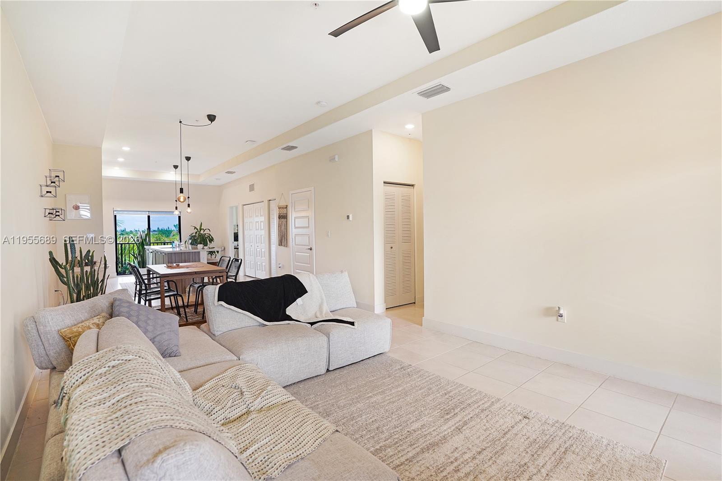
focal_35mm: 16
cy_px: 240
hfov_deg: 96.7
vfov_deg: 73.7
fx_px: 321
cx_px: 361
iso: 500
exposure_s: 1/160
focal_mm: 16
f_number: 4.5
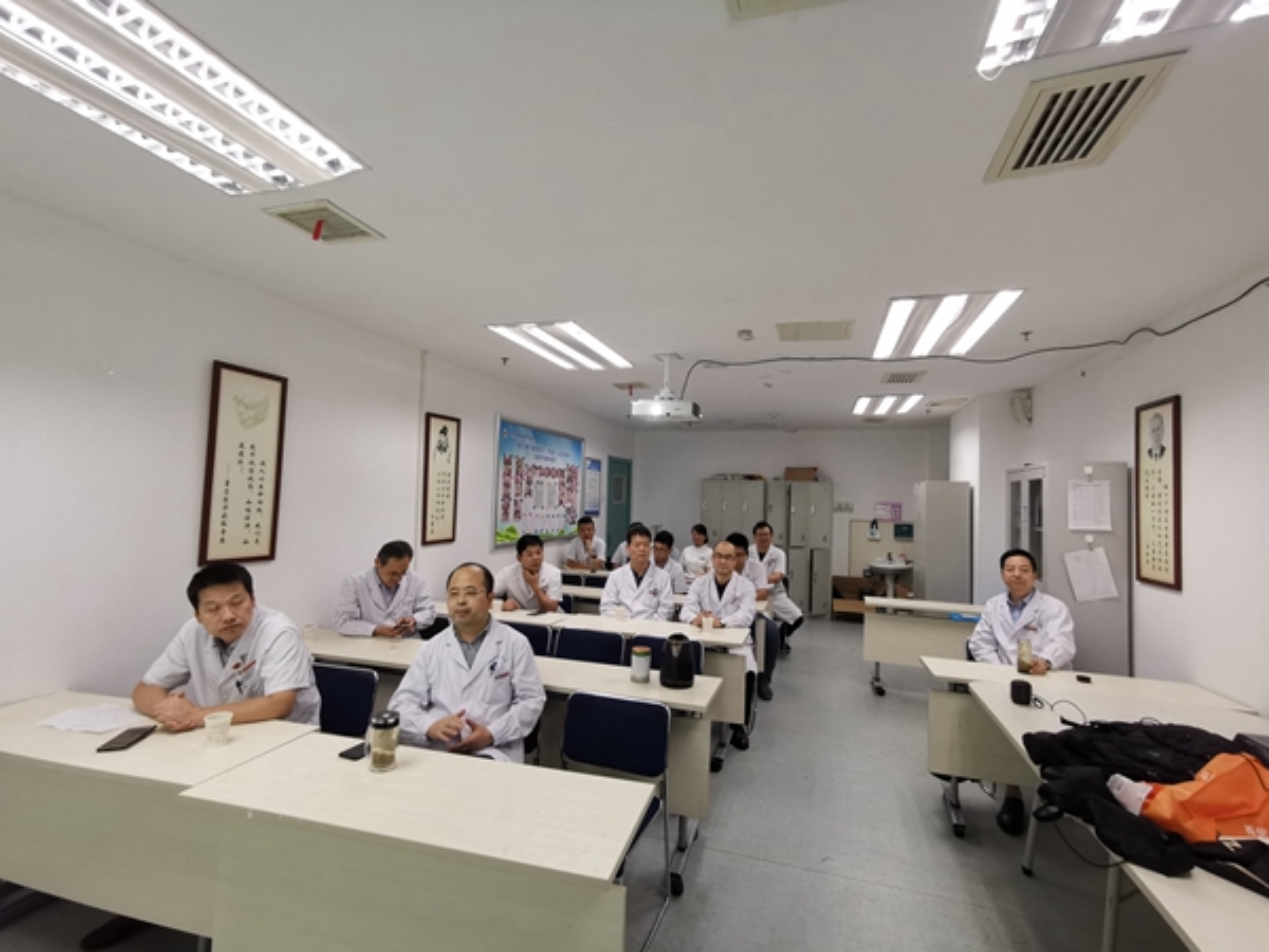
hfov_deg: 94.5
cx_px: 634
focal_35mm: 16
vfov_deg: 78.1
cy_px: 476
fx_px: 587
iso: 320
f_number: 2.2
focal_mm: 2.35
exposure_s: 1/100
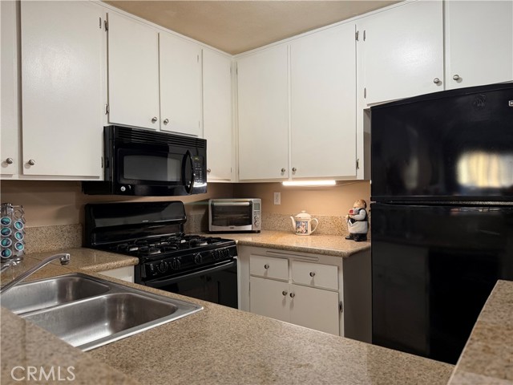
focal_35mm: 24
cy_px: 192
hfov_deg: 71.6
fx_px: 356
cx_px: 256
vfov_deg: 56.8
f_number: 1.78
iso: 160
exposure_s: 1/60
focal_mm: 6.76
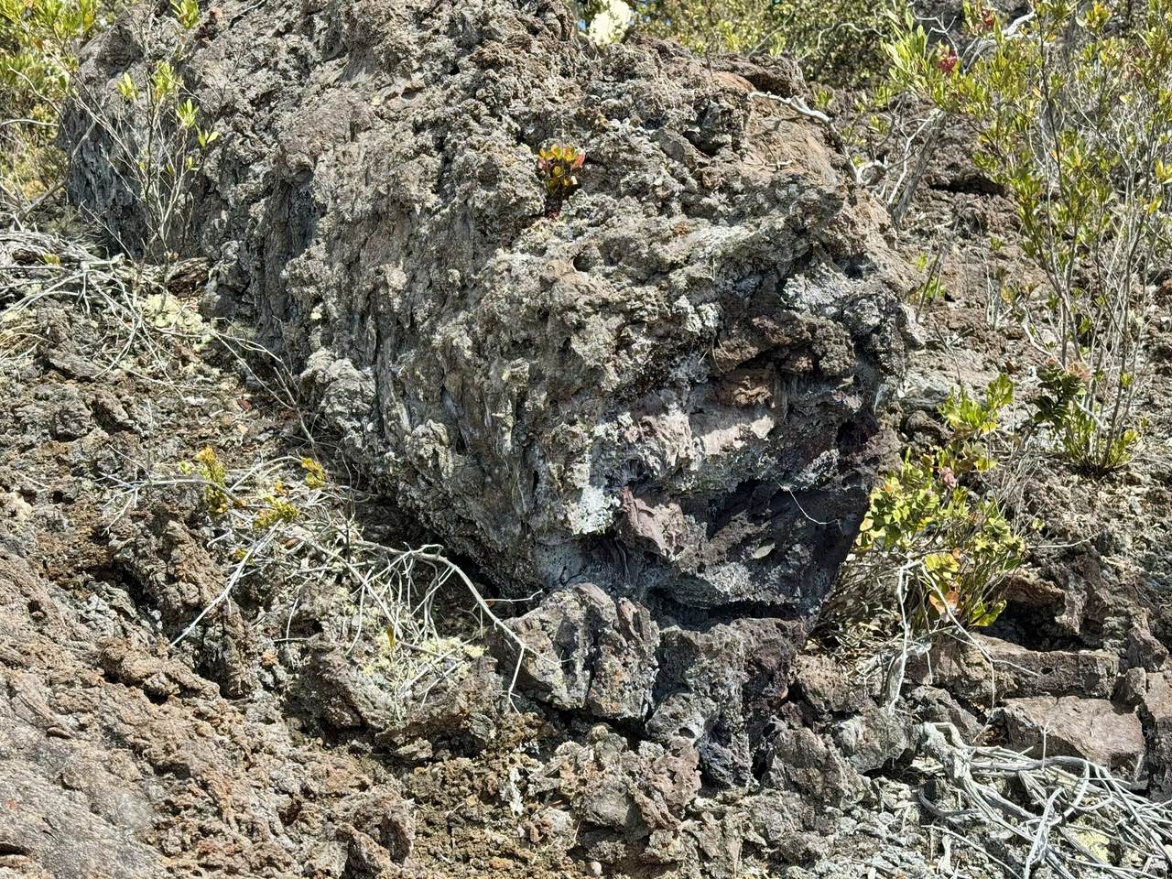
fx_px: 1625
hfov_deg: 39.7
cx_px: 586
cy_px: 440
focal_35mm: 48
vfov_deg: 30.3
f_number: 1.78
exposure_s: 1/1869
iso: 64
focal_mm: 6.76
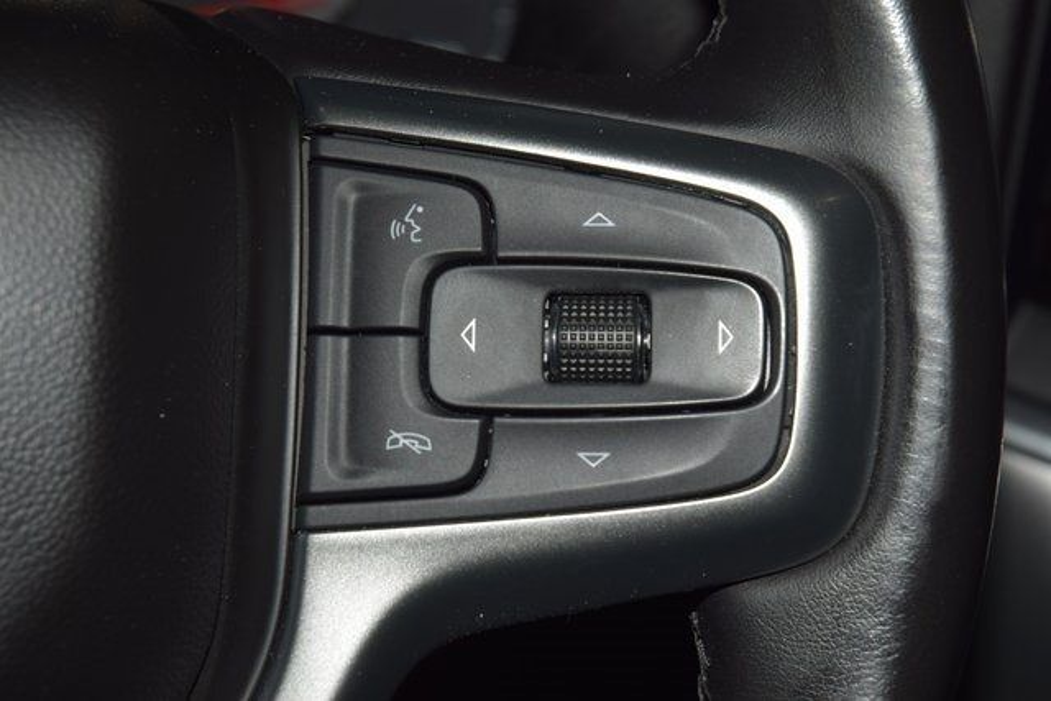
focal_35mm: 93
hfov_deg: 21.9
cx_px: 526
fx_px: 2716
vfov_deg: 14.7
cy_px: 350
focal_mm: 62
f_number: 8
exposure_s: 1/125
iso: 100
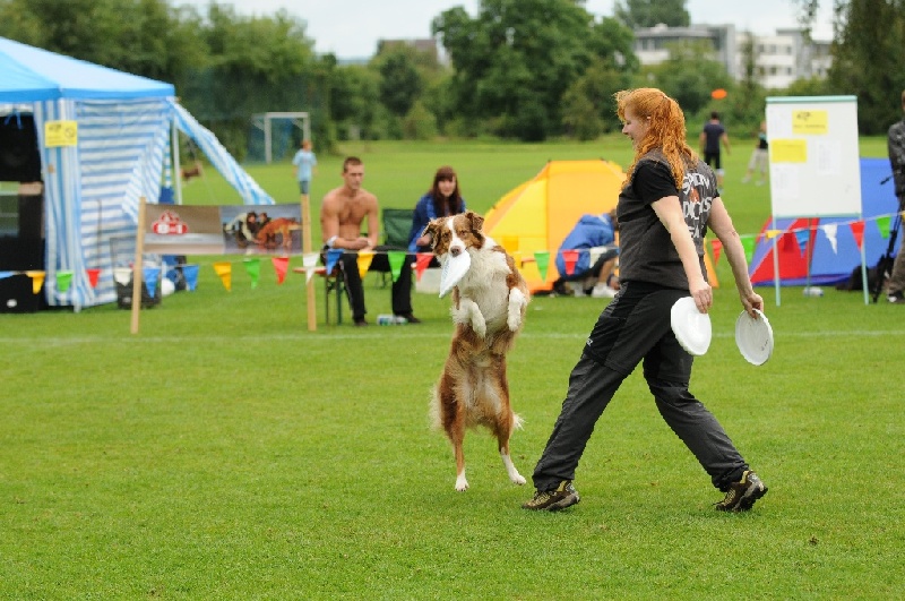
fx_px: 2937
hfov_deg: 17.5
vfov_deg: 11.7
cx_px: 452
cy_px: 300
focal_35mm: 117
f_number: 2.8
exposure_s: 1/2000
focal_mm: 78
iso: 400
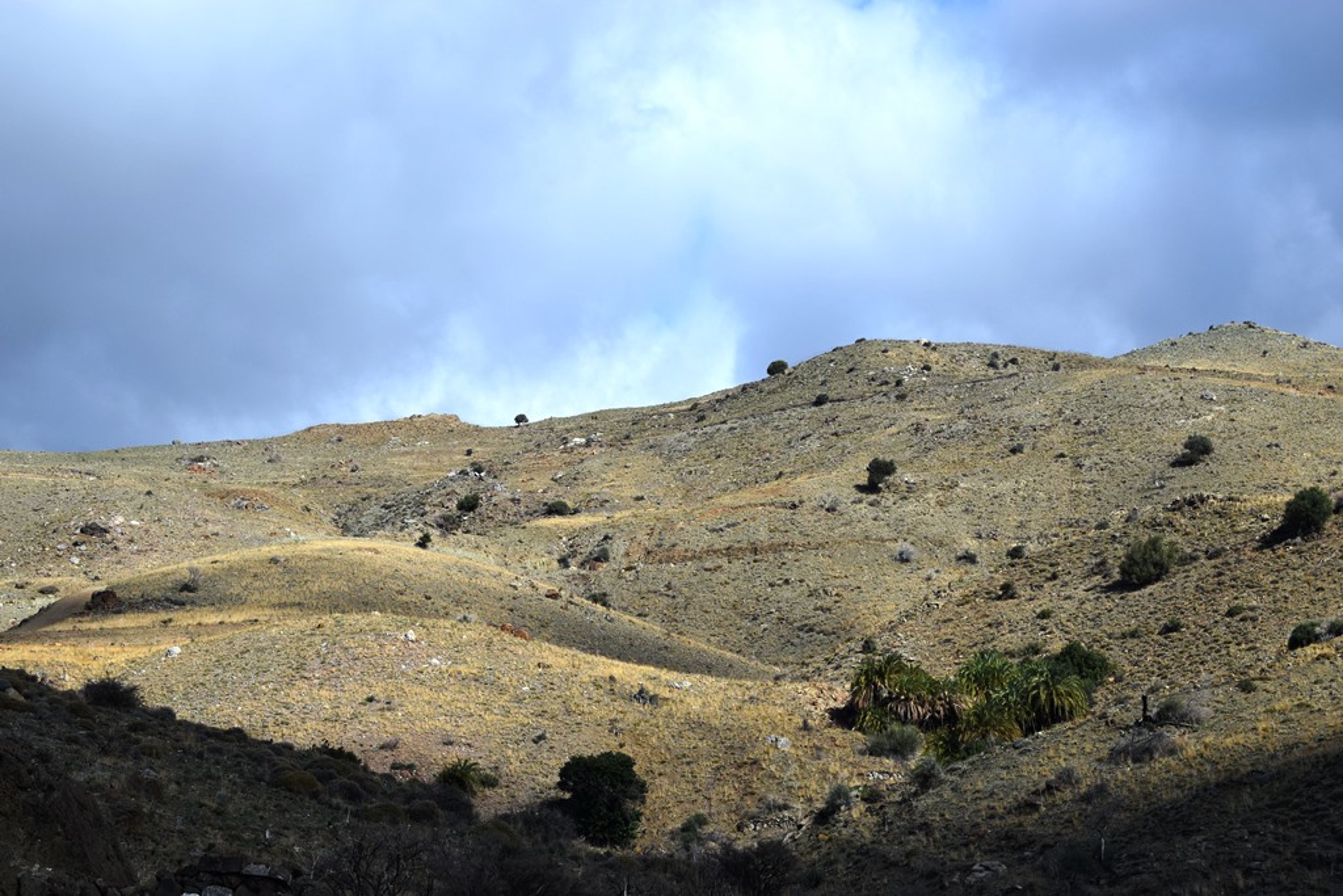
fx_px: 3078
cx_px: 672
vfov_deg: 16.6
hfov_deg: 24.6
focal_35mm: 82
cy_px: 448
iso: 200
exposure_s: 1/400
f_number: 10
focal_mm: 55
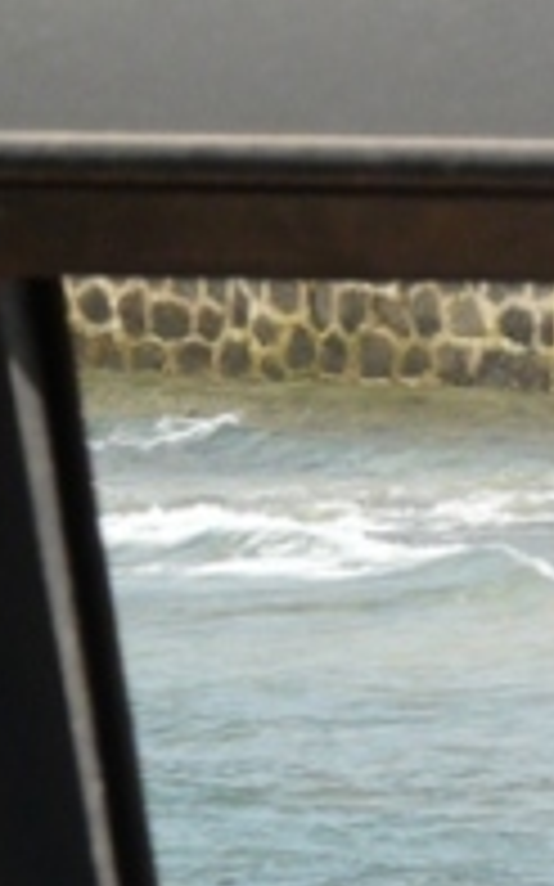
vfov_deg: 2.9
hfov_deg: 1.8
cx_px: 509
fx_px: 17769
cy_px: 555
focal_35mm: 735
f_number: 5.6
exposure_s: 1/320
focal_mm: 30.6
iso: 100
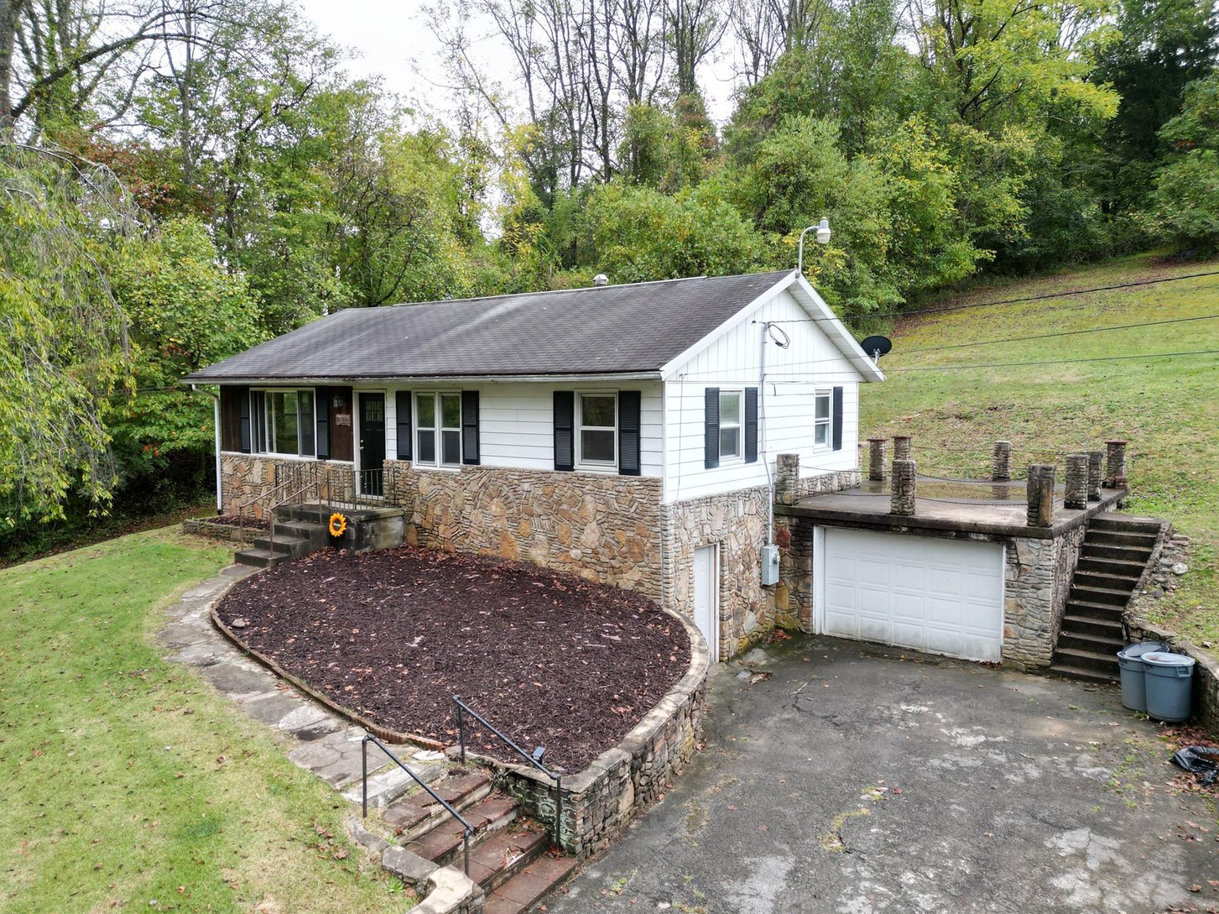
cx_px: 607
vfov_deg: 54.9
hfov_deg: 69.4
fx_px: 880
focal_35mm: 25
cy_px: 456
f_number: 1.7
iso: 200
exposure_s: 1/1000
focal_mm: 6.72
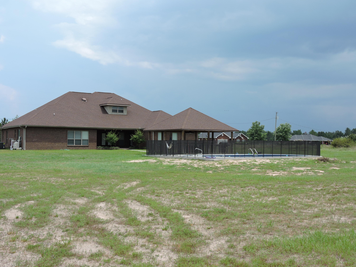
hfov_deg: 46.8
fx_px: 411
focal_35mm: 40
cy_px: 134
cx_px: 178
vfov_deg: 36.0
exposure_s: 1/640
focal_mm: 7.2
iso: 100
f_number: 3.8
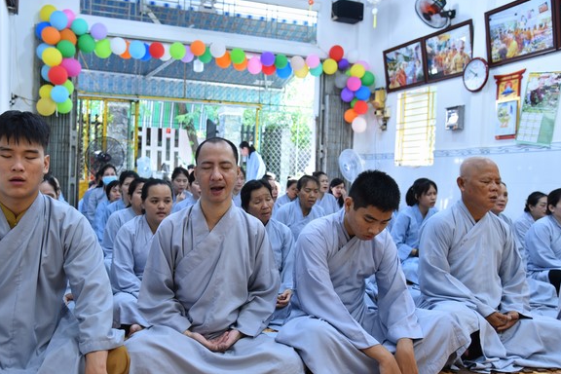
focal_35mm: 35
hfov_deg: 54.3
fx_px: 545
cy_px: 197
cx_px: 245
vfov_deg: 37.8
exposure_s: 1/60
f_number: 4
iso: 500
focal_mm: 31
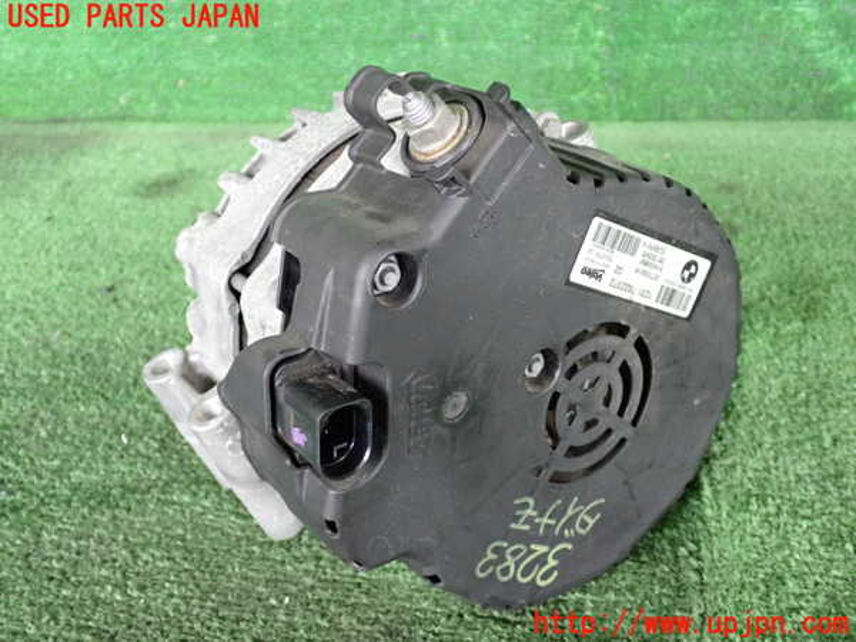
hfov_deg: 45.8
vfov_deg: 35.1
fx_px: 1014
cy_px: 321
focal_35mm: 41
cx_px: 428
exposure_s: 1/125
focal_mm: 7.31
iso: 1000
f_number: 2.8
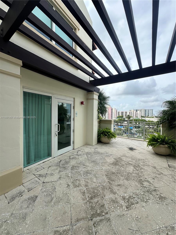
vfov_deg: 102.1
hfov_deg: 85.7
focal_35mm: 14
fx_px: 95
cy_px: 118
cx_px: 88
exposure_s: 1/917
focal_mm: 2.22
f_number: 2.2
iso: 50
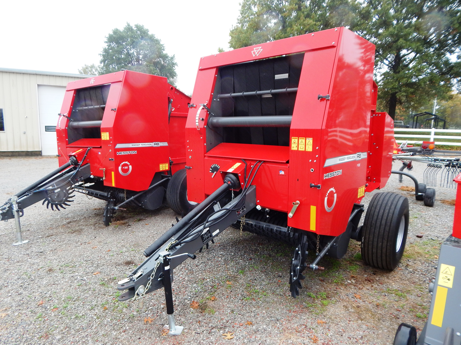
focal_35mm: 22
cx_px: 230
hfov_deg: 76.4
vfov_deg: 61.1
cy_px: 172
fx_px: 293
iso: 125
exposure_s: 1/60
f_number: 3
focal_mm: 4
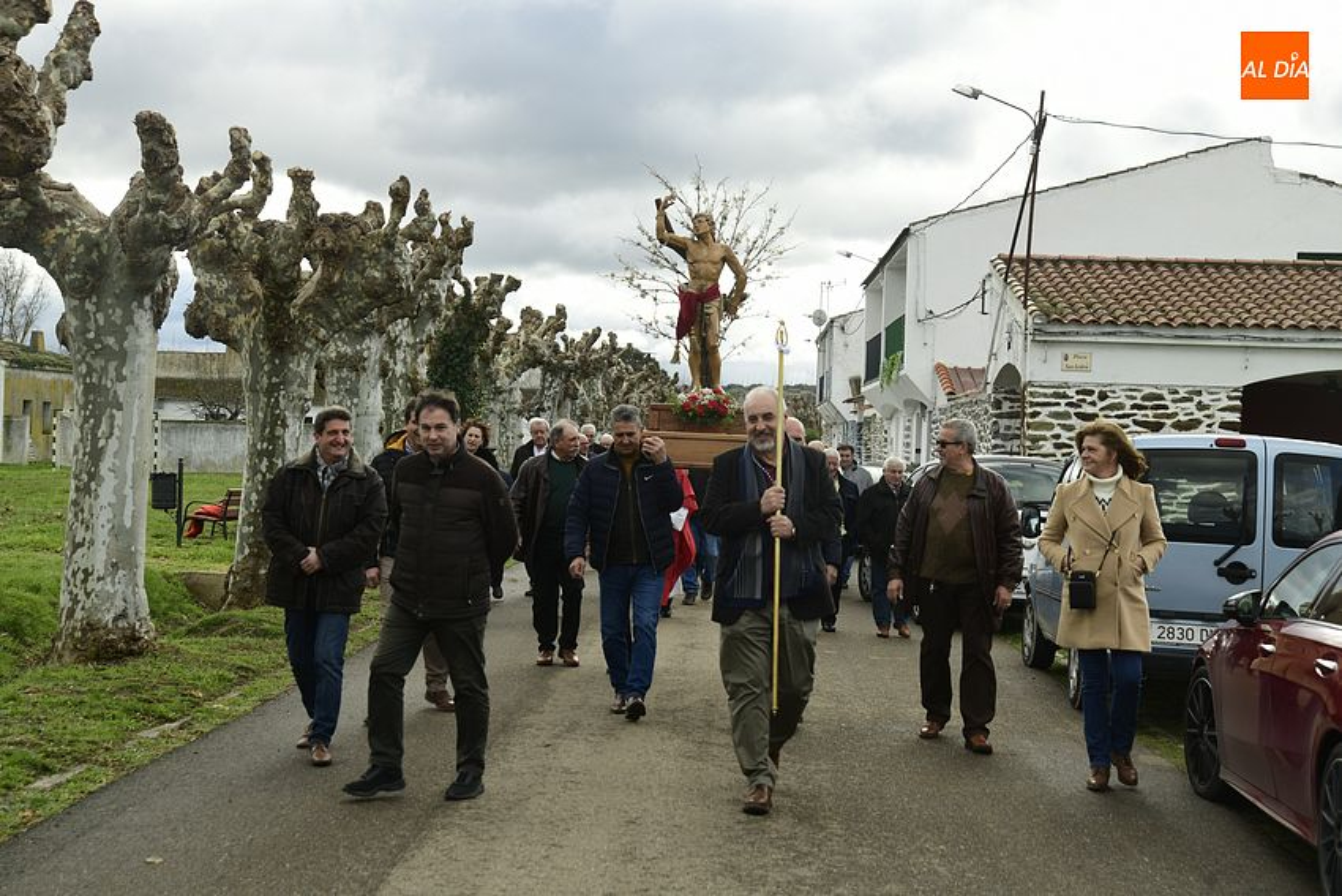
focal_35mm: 56
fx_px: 2088
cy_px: 448
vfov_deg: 24.2
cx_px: 671
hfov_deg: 35.6
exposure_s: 1/200
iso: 125
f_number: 7.1
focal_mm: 56
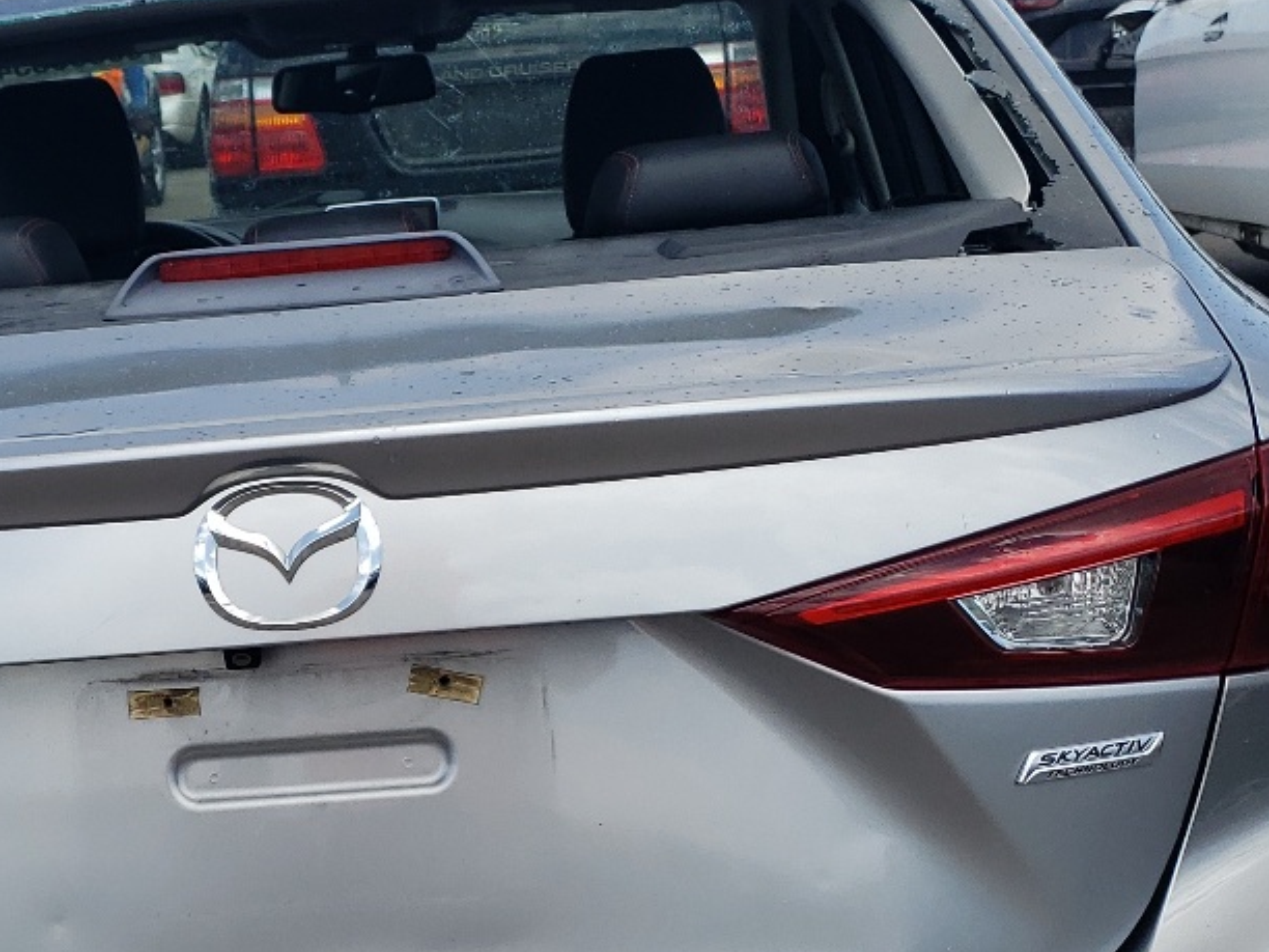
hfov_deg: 28.2
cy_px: 809
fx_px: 2493
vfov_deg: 21.3
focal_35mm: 68
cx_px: 326
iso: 50
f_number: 1.5
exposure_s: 1/1667
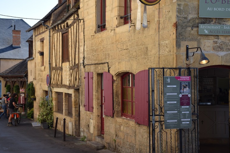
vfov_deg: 19.3
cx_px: 113
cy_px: 76
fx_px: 450
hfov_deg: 28.6
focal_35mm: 71
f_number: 8
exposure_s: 1/250
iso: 200
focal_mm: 45
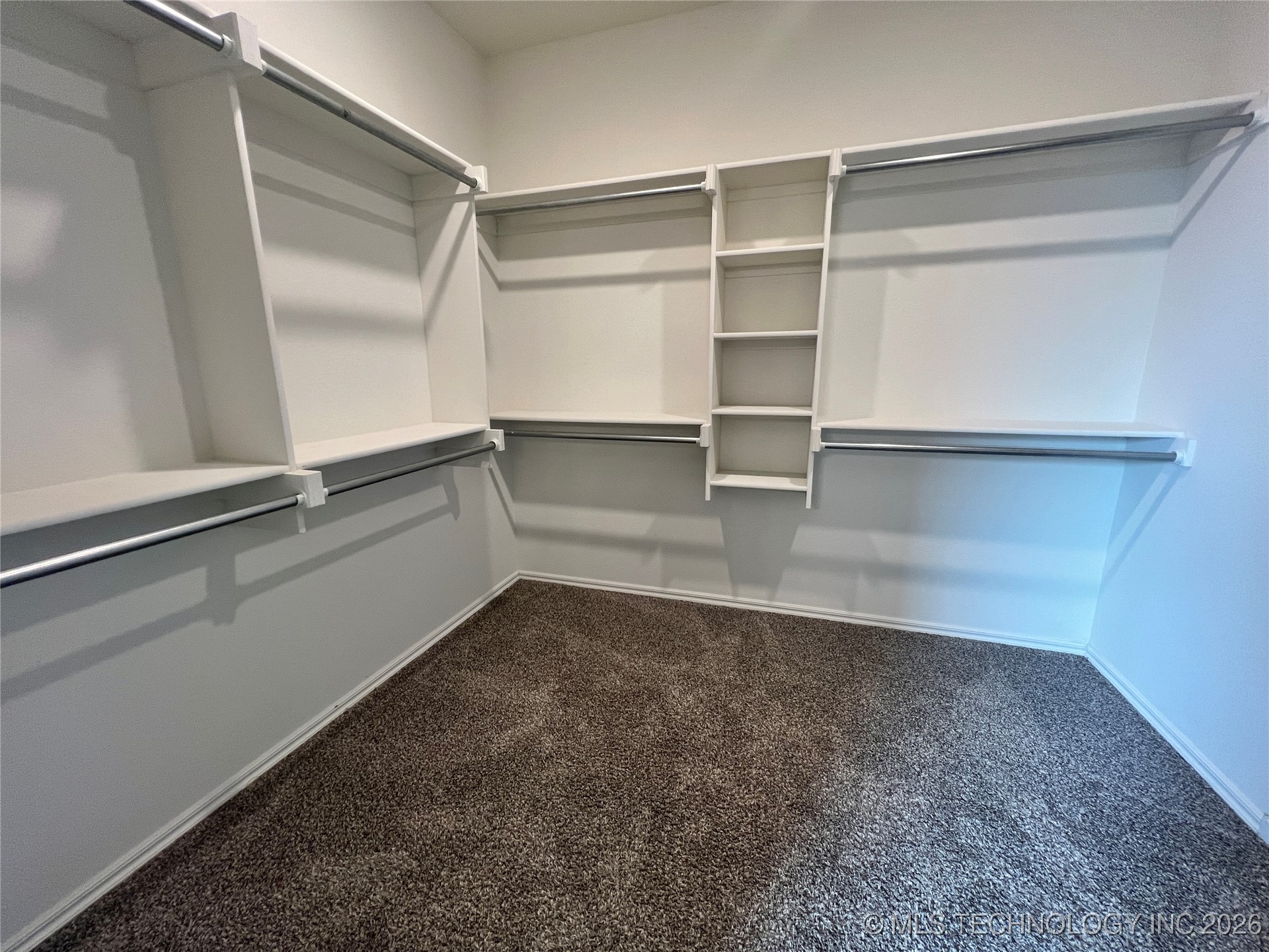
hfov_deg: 106.2
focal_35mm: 13
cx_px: 634
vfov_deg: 89.9
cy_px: 476
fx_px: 477
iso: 125
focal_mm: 1.57
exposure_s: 1/60
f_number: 1.8
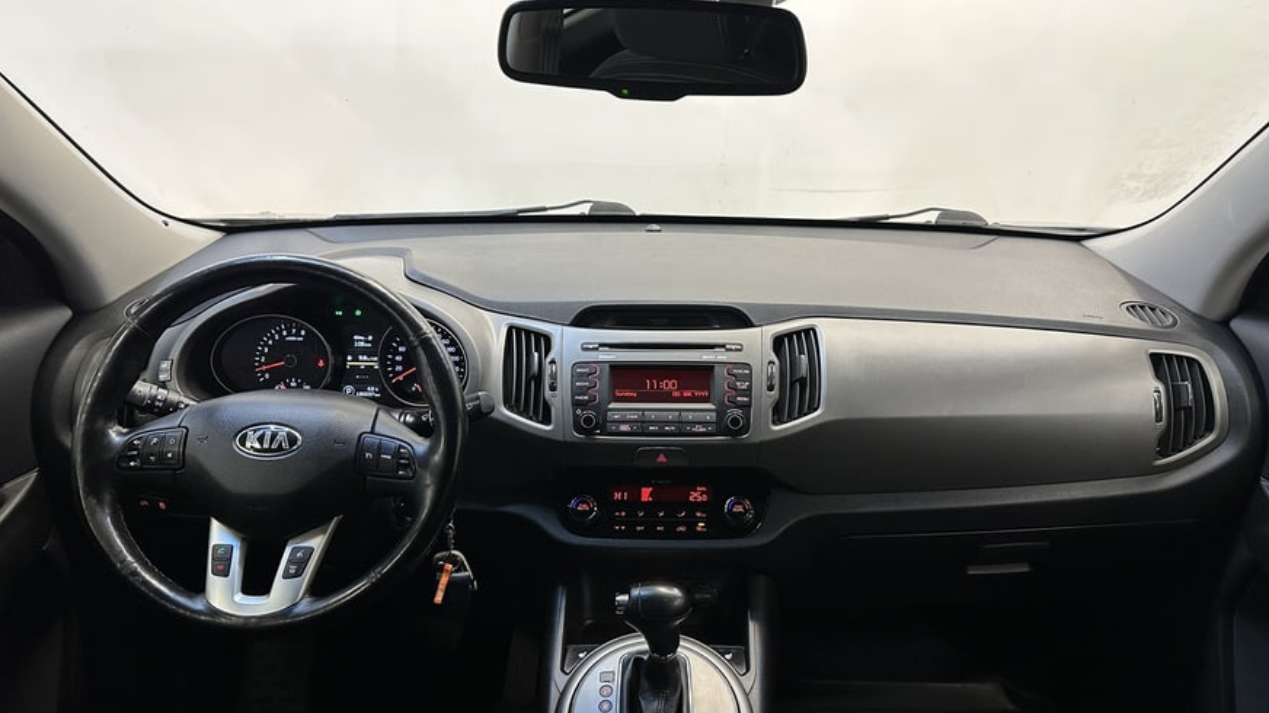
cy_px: 378
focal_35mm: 27
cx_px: 653
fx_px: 908
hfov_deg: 69.9
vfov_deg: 42.8
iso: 200
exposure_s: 1/65
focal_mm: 6.86
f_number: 1.78
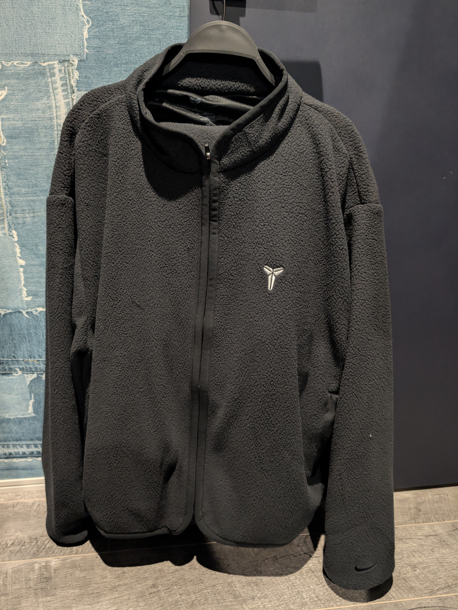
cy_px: 308
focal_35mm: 25
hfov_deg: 54.9
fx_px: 441
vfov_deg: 69.4
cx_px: 221
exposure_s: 1/45.3
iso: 557
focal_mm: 6.9
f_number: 1.68
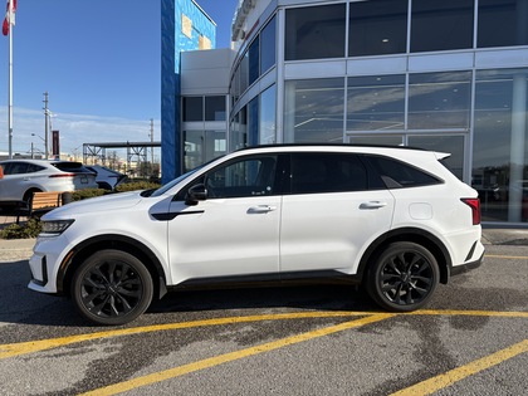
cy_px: 198
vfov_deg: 53.1
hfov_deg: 67.3
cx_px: 264
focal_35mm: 26
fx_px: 397
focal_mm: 5.96
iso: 50
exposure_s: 1/3650
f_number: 1.6
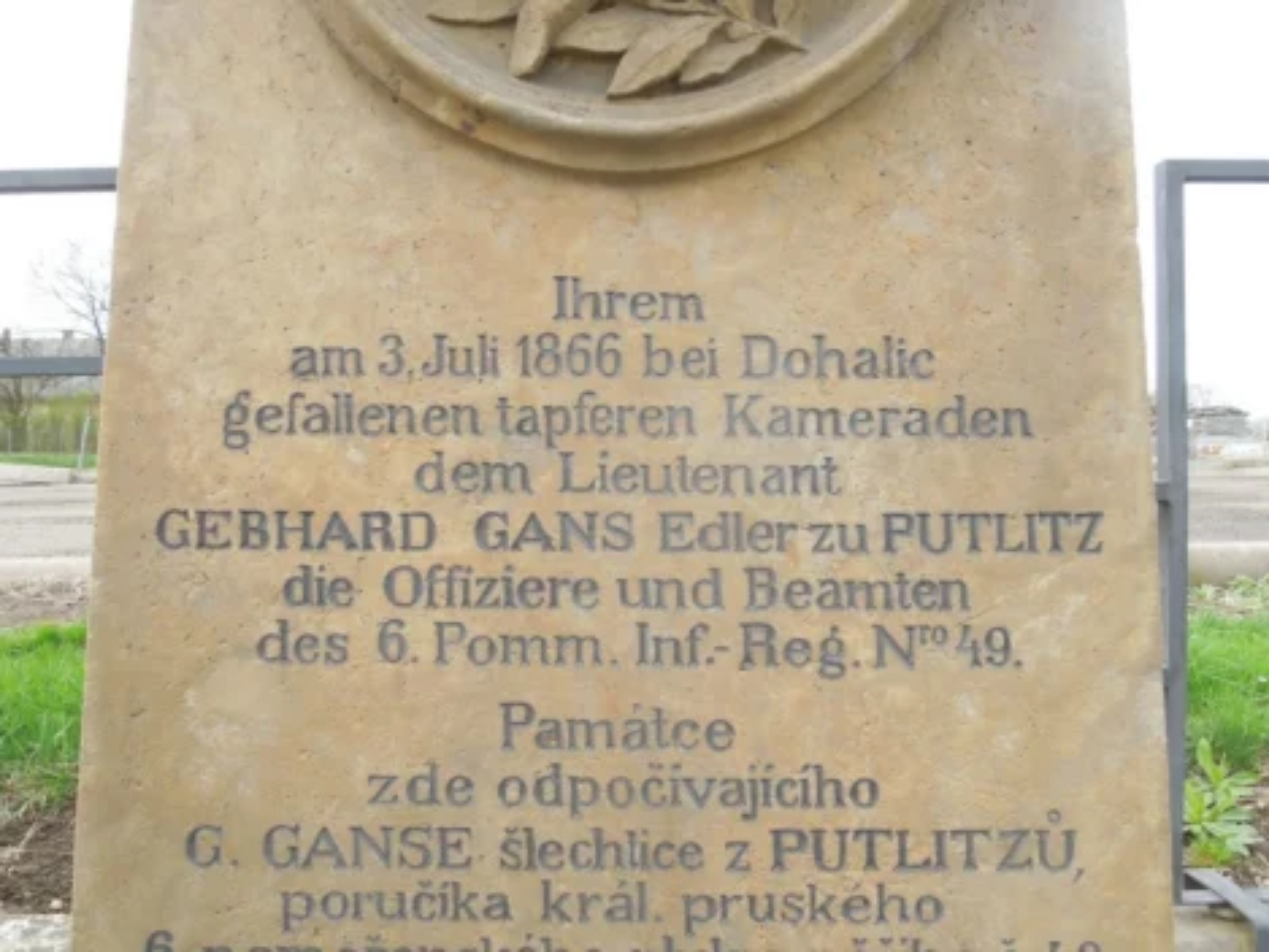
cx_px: 634
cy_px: 476
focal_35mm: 31
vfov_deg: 45.5
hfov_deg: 58.3
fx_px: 1137
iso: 400
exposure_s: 1/640
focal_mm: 5.6
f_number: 3.6
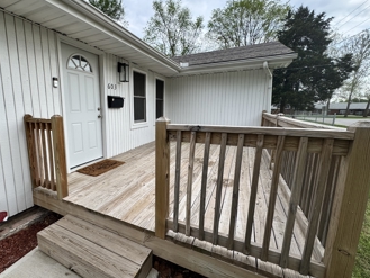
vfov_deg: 74.8
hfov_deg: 89.8
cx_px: 147
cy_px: 137
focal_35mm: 17
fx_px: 182
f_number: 2.2
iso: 40
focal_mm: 2.22
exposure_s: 1/414
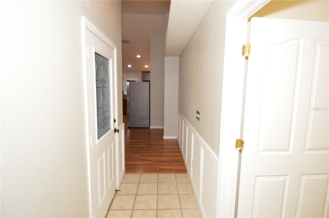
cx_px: 164
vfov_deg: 67.3
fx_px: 164
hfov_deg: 90.1
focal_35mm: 18
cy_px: 109
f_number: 4
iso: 400
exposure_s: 1/60
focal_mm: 12
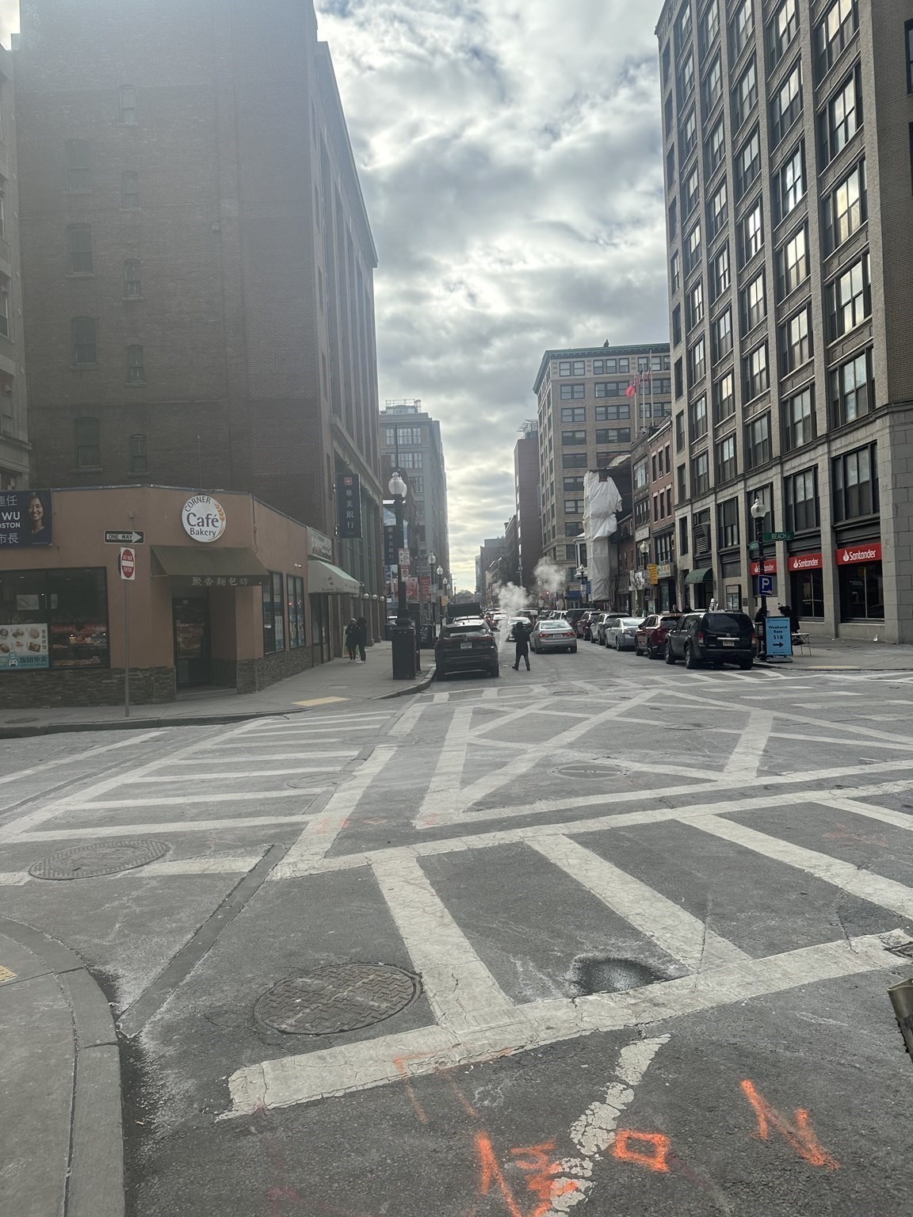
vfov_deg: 71.6
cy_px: 608
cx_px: 456
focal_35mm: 24
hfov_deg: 56.8
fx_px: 844
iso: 80
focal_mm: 6.86
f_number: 1.78
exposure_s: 1/2809
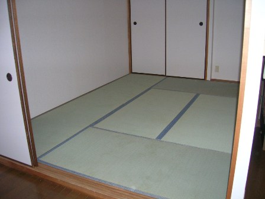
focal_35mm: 34
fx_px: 260
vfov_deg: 41.8
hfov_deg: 54.0
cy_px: 100
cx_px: 132
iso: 148
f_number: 2.9
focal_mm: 5.7
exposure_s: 1/60.1
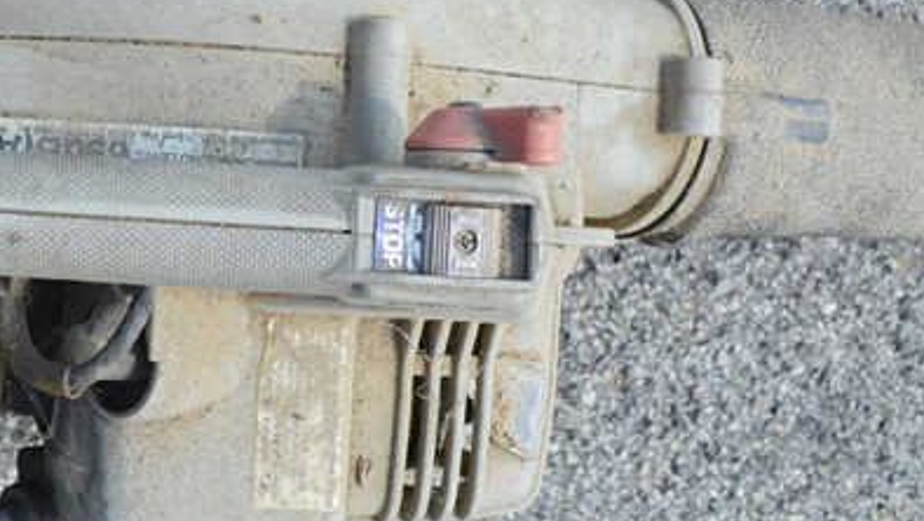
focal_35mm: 62
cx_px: 284
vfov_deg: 19.4
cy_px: 155
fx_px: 1520
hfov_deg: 33.4
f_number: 8
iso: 200
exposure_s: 1/250
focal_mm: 26
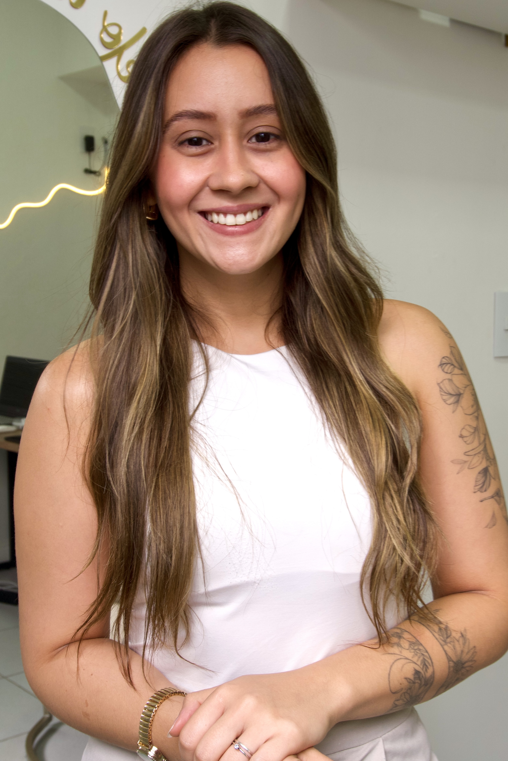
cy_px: 380
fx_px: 762
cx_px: 254
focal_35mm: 36
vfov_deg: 53.1
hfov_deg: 36.9
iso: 250
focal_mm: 24
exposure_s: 1/25
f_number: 8
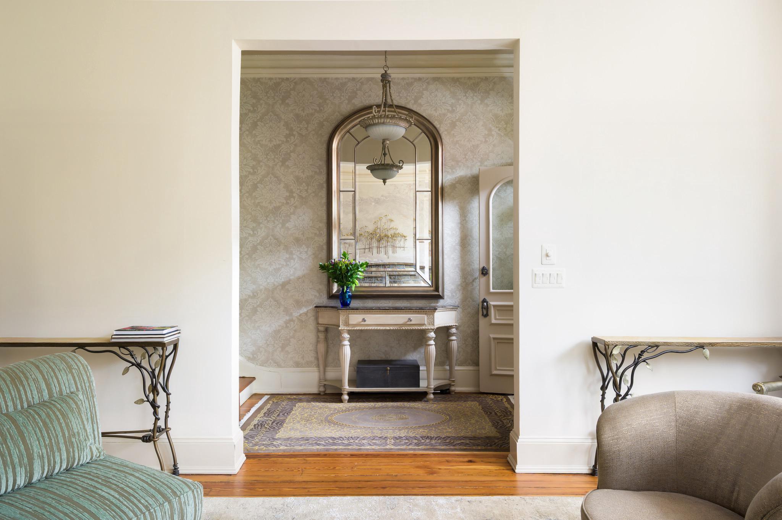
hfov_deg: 77.4
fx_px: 488
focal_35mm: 22
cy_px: 260
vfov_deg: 56.1
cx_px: 391
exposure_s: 1/160
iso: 800
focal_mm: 22.5
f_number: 14
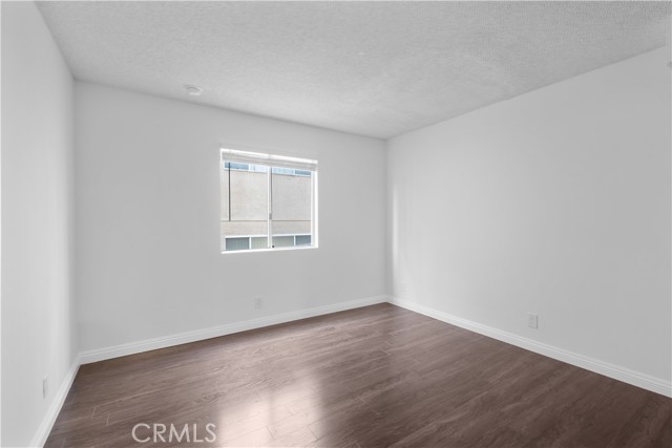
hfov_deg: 100.4
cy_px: 224
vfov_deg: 77.4
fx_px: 280
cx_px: 336
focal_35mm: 15
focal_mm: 10
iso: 250
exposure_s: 4
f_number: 10
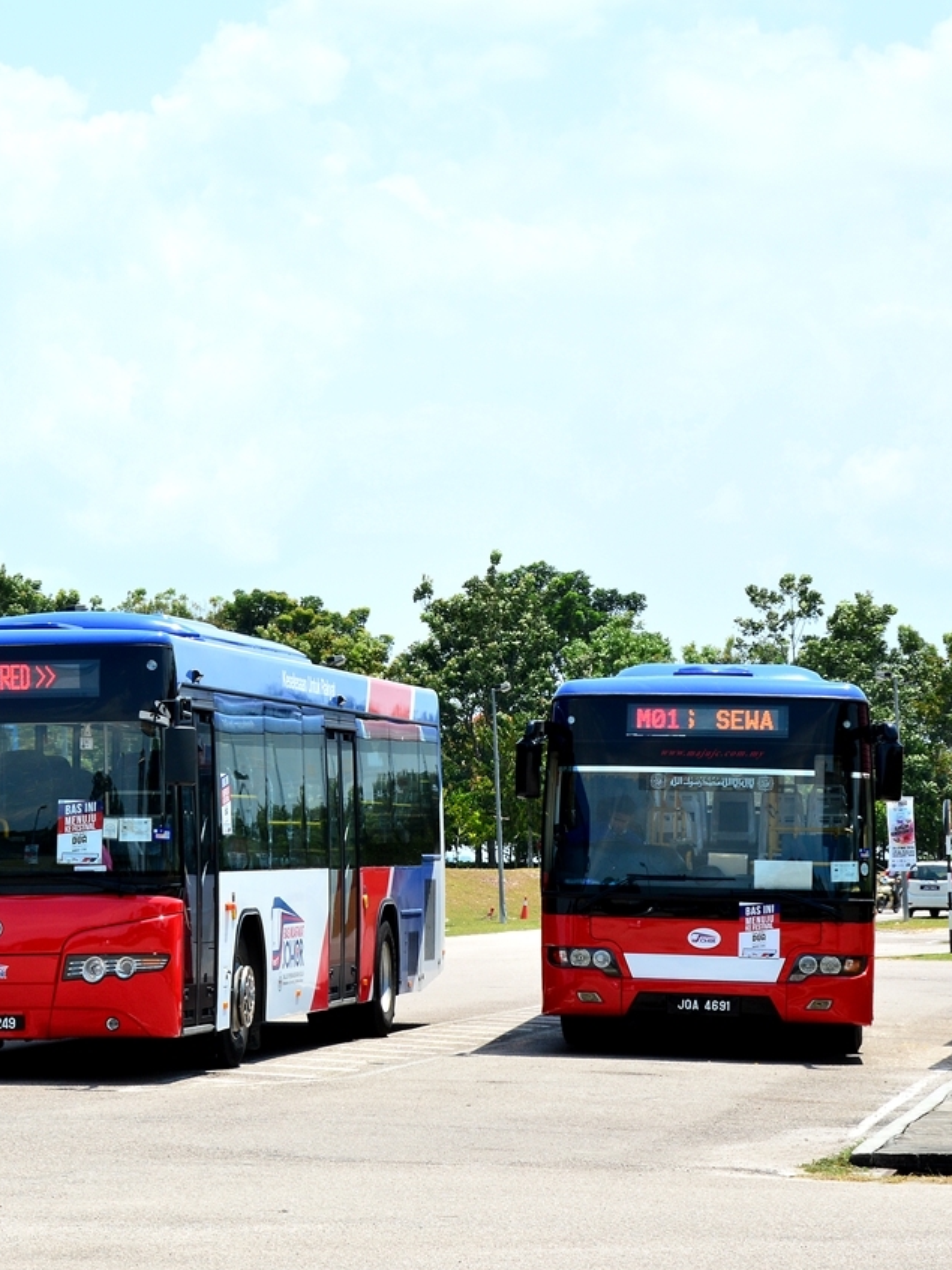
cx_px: 64
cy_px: 636
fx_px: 3998
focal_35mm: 109
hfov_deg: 13.4
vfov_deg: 18.0
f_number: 14
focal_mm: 50
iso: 100
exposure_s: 1/60
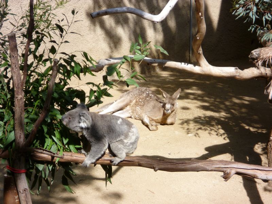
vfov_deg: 10.6
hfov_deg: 14.1
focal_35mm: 140
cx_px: 136
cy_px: 102
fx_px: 1100
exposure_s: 1/125
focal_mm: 25
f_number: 6.9
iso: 125
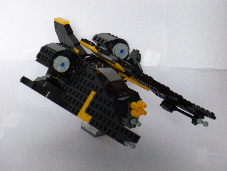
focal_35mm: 132
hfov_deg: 14.9
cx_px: 114
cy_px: 86
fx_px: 866
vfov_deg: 11.2
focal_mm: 23.6
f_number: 5
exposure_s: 1/15
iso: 500
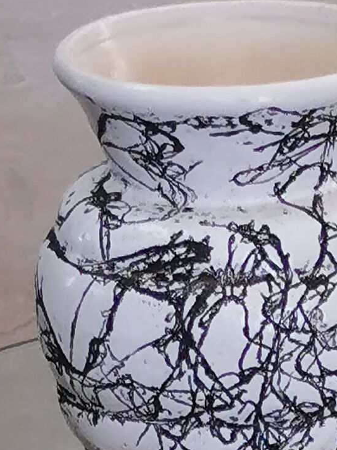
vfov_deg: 5.2
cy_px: 537
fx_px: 4881
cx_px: 453
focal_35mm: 376
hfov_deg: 3.9
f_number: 1.8
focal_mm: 5.58
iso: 80
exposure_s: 1/100
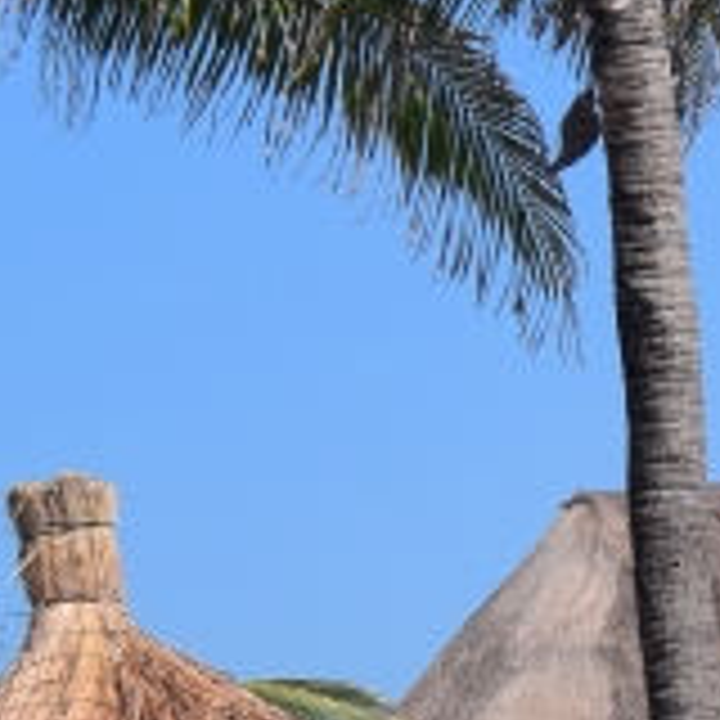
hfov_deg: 3.8
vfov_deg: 3.9
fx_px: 10559
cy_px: 1152
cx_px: 2228
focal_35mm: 449
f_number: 11
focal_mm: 55
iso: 320
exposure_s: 1/500
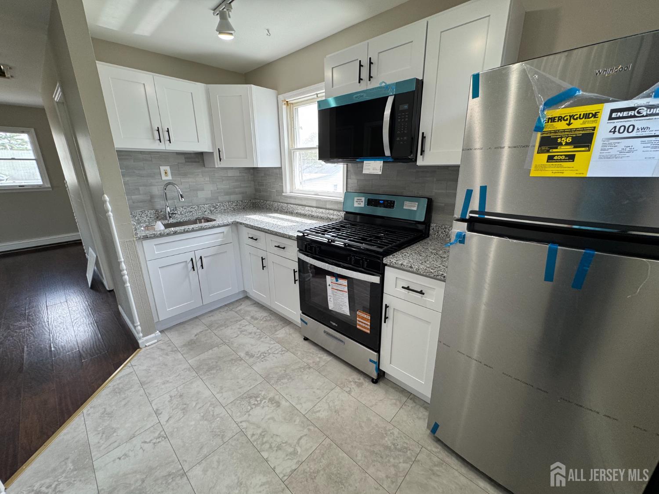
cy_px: 247
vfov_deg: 85.7
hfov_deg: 102.1
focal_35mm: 14
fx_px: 267
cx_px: 330
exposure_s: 1/120
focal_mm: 2.22
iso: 100
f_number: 2.2
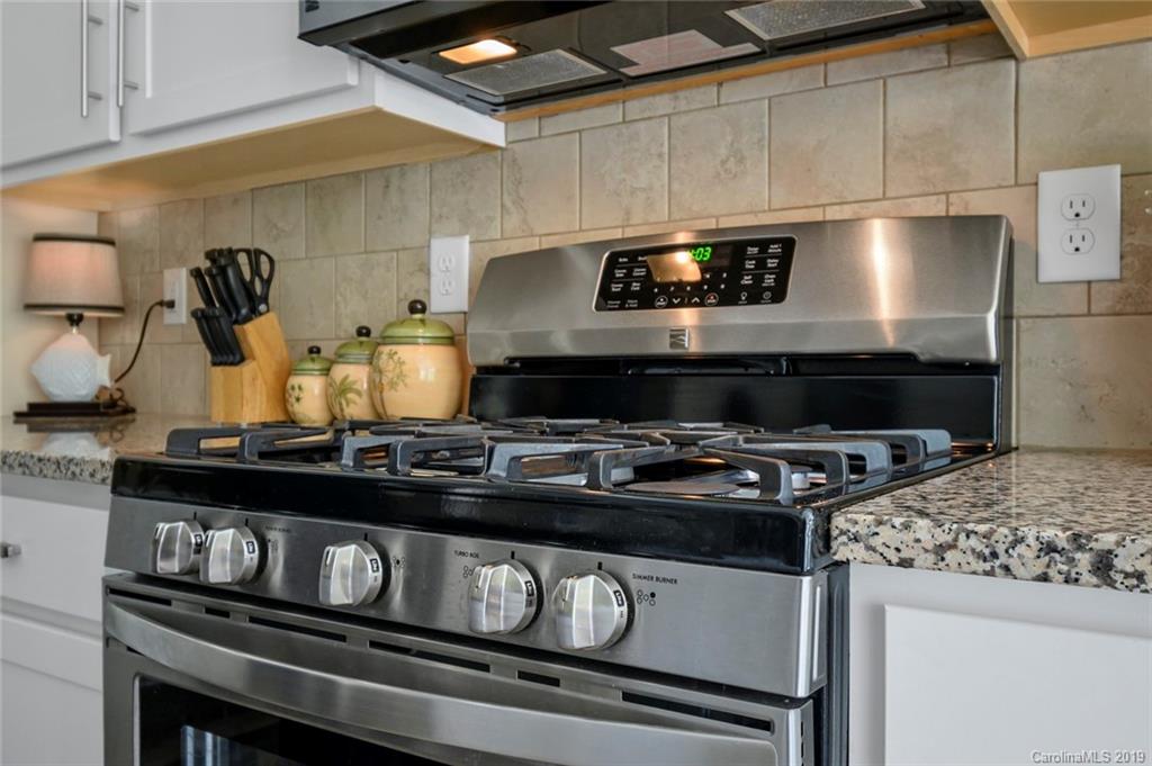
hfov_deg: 62.0
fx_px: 959
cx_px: 576
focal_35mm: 30
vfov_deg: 43.5
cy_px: 383
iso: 250
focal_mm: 20
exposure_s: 1/4
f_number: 5.6
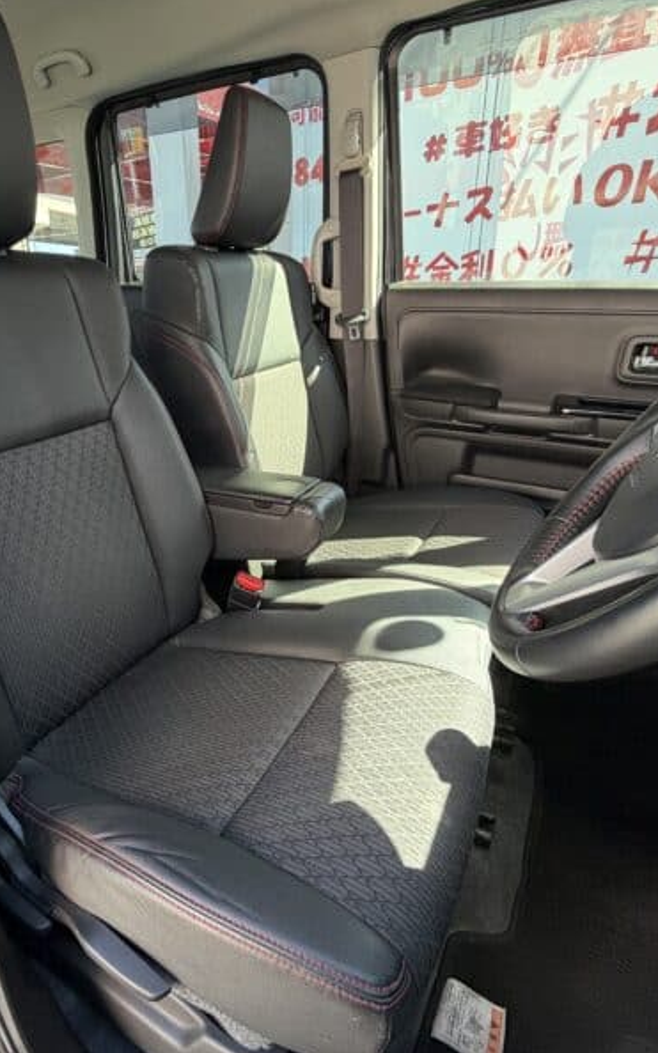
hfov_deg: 58.3
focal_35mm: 20
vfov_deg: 85.1
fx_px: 574
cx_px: 220
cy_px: 526
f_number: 2.2
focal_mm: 2.22
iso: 125
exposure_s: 1/121
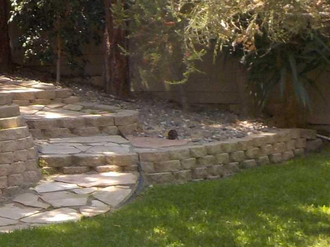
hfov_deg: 16.1
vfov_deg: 13.1
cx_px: -151
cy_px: 91
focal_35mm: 113
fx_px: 1077
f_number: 3.3
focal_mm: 4.1
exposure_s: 1/125
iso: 125
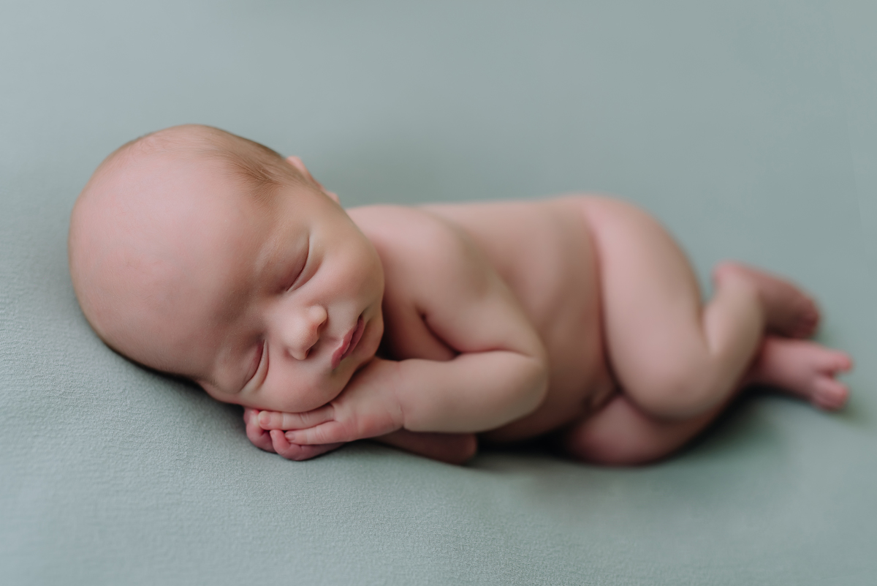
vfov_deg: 27.0
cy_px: 293
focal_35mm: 50
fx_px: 1218
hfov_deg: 39.6
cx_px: 438
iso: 125
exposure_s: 1/160
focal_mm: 50
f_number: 2.2
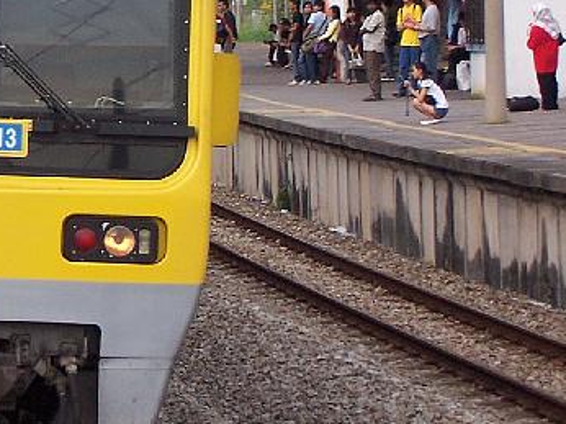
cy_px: 108
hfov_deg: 8.3
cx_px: -75
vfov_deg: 6.3
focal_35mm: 236
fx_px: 3856
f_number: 4
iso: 140
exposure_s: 1/180
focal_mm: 17.5
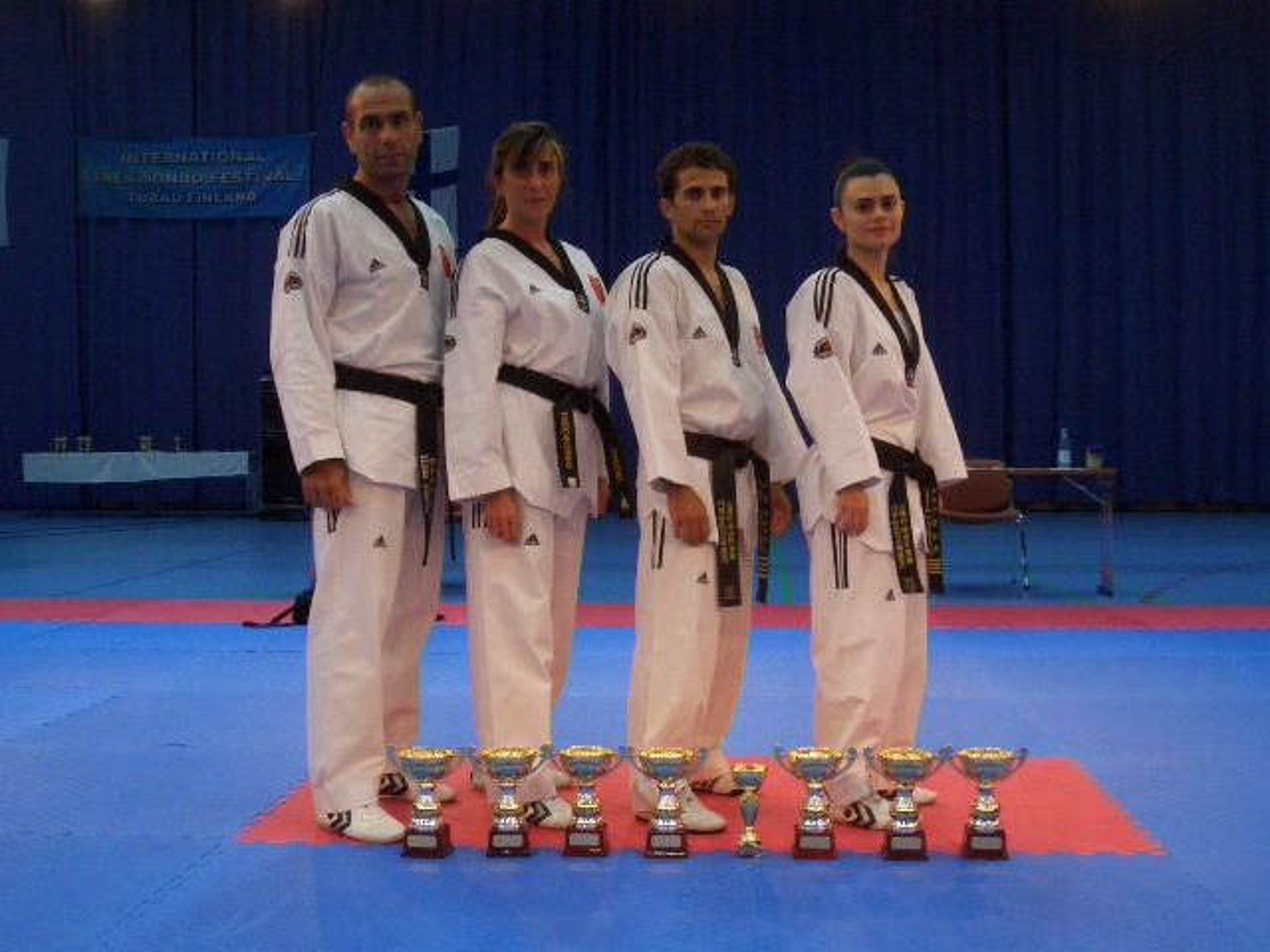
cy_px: 476
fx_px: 1578
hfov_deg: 43.9
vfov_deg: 33.6
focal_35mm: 43
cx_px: 635
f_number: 4.3
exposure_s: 1/80
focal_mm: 5.7
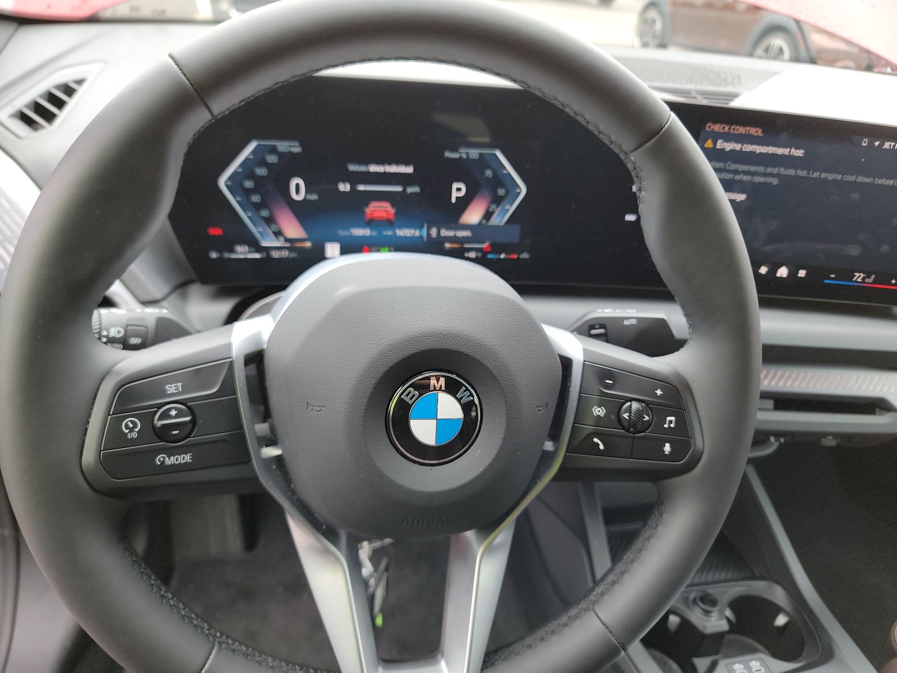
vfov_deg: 56.8
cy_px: 336
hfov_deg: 71.6
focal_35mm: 24
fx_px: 622
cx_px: 448
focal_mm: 6.7
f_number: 1.8
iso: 216
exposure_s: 1/59
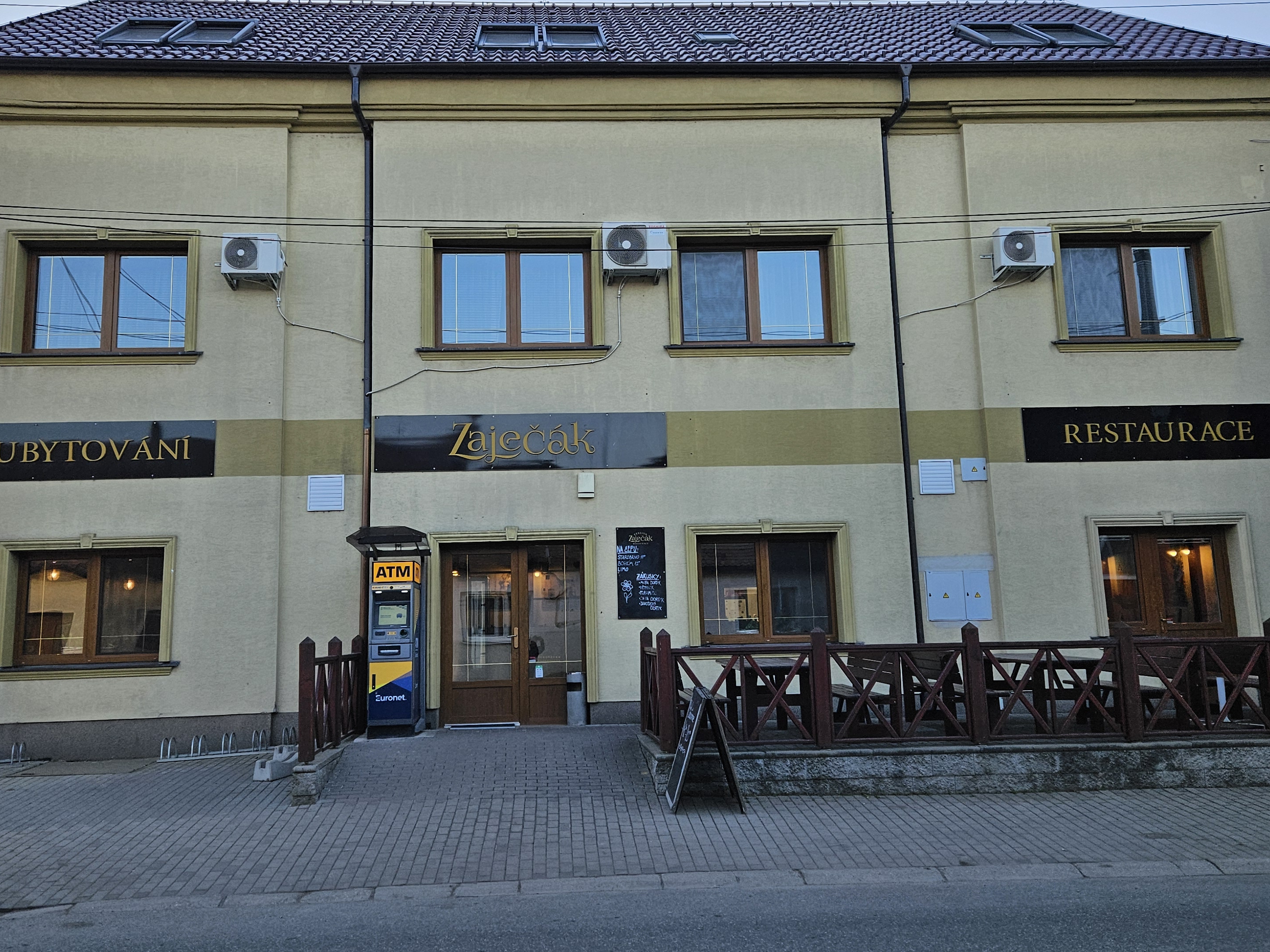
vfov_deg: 44.0
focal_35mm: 32
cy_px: 407
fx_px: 1174
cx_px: 612
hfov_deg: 56.8
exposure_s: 1/719
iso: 50
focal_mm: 5.4
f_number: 1.8
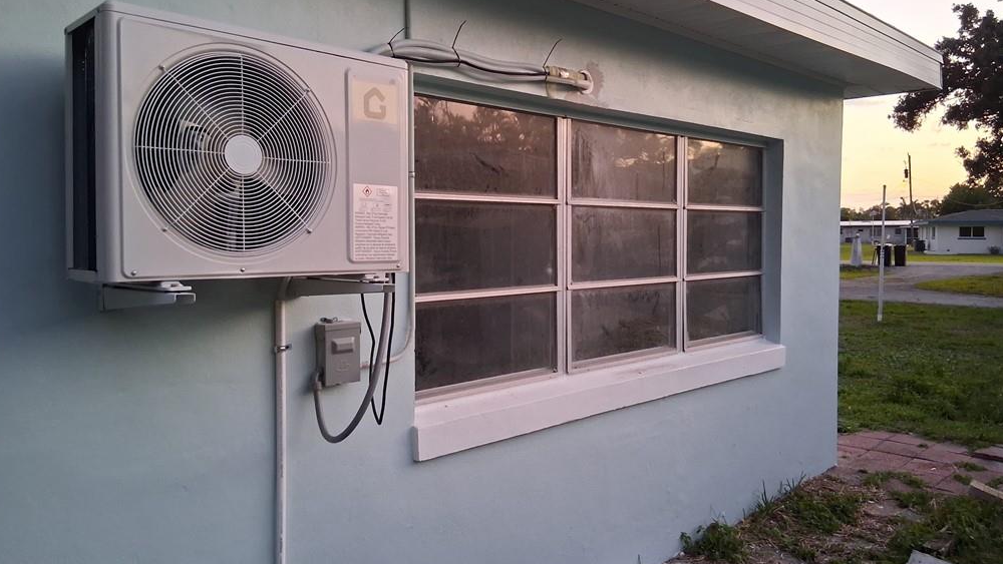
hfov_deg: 66.1
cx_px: 502
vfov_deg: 40.2
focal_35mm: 29
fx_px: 771
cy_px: 267
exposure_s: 1/30
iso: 500
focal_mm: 3.98
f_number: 1.8
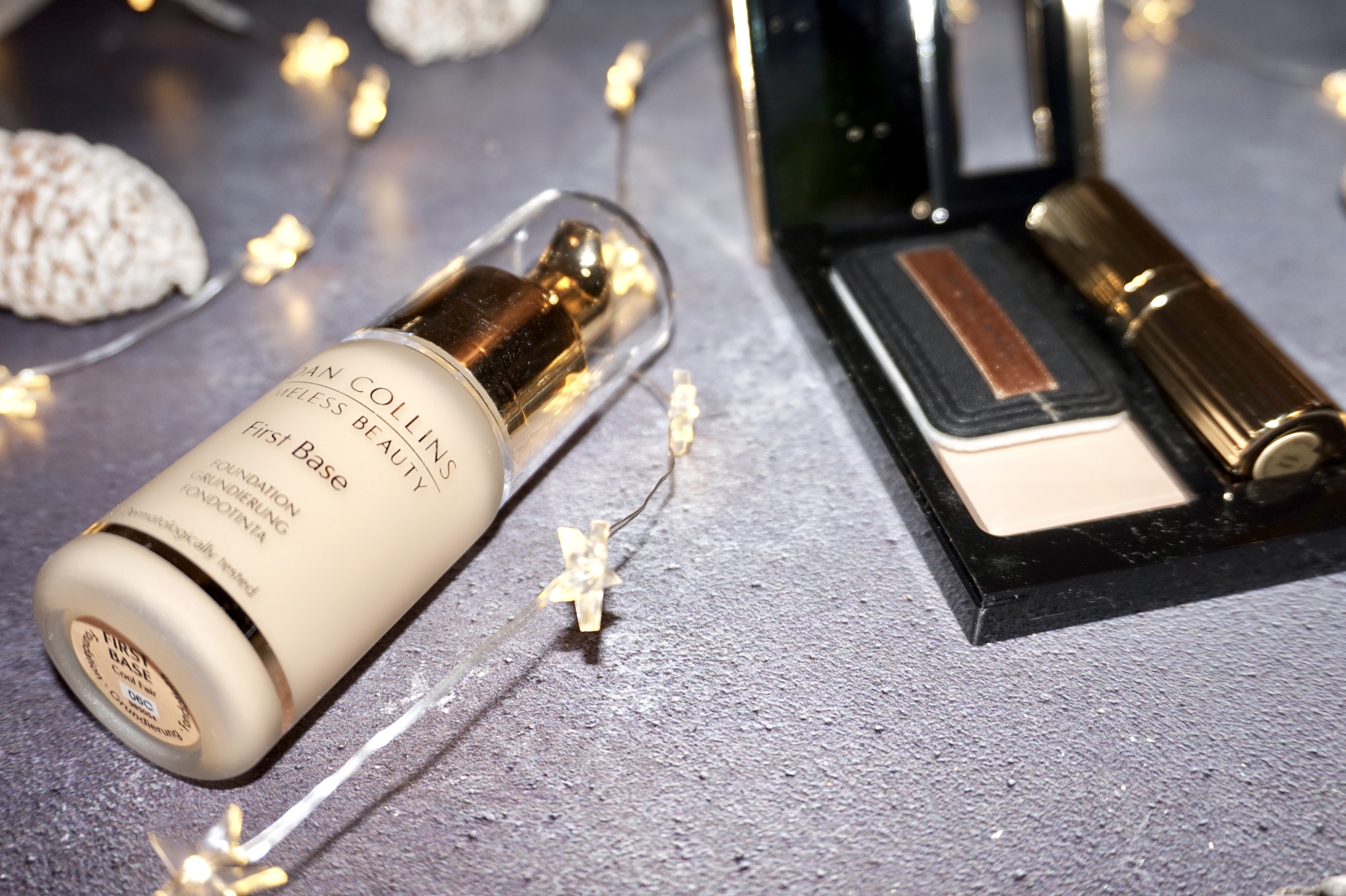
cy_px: 448
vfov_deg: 38.3
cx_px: 673
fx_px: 1289
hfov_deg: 55.1
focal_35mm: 34
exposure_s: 1/60
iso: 160
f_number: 4
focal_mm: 23
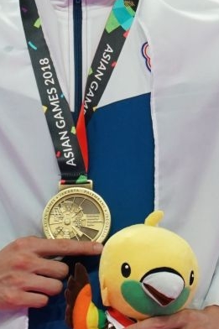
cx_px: 77
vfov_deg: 1.6
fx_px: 11753
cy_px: 165
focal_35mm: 1287
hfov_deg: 1.1
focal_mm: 280
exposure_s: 1/500
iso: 2000
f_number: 4
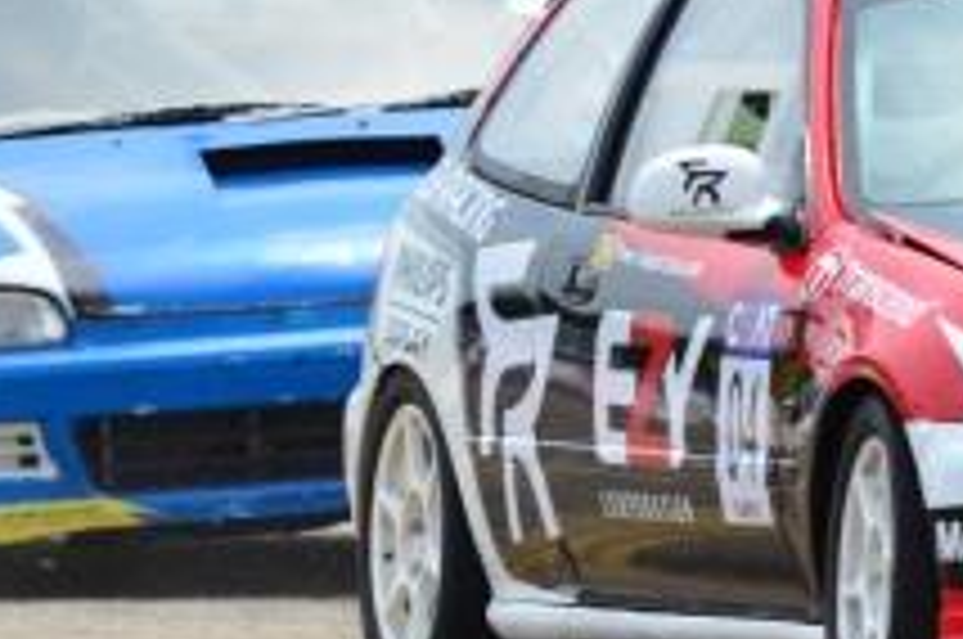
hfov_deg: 1.4
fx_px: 40358
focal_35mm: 1511
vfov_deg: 0.9
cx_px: 752
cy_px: 367
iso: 400
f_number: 5.3
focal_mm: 360
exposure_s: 1/1600
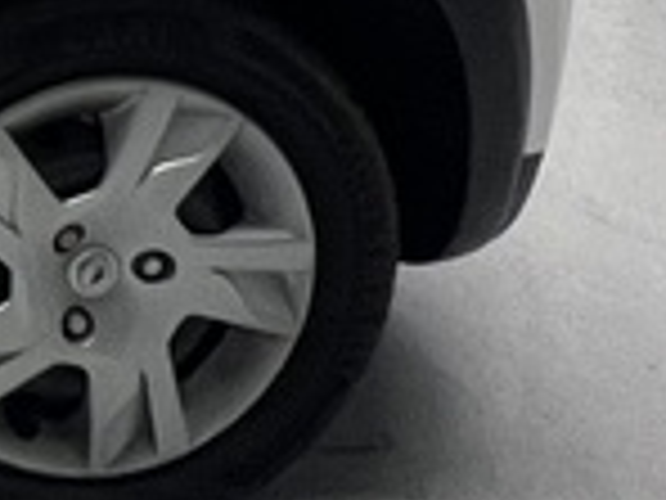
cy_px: -518
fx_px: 1732
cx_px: -1215
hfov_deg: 12.3
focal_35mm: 90
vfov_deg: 13.8
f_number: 1.8
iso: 160
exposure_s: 1/100
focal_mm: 1.57
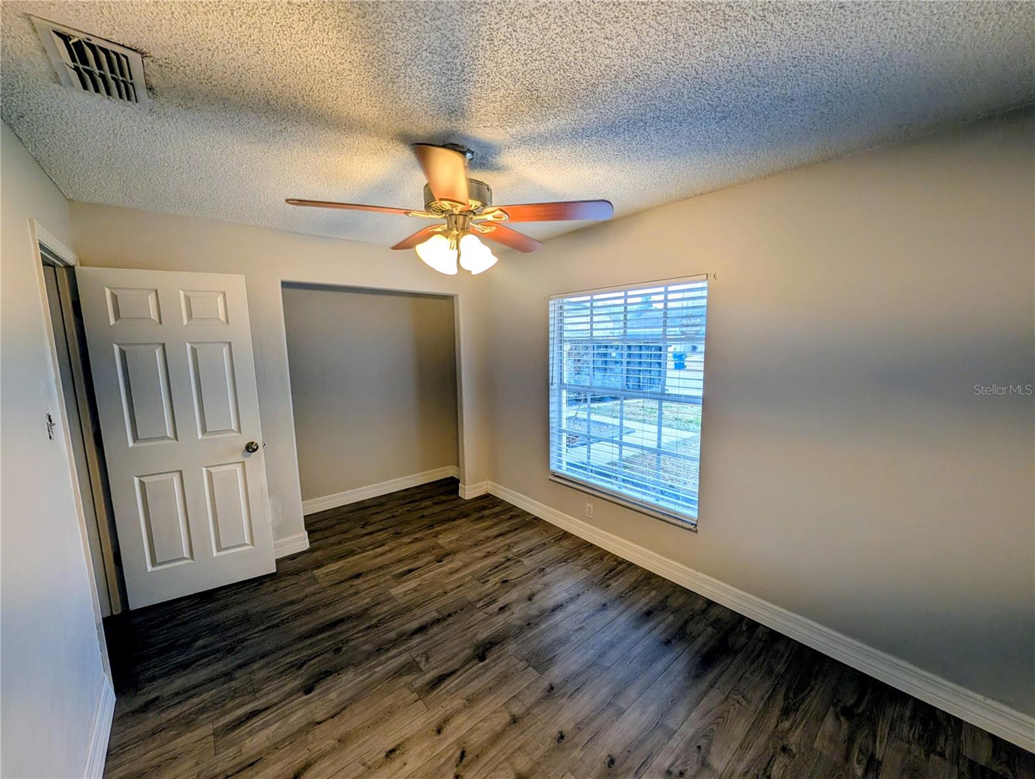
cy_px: 390
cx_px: 518
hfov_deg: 110.5
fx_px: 359
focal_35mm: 12
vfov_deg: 94.6
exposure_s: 1/164
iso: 46
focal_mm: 2.02
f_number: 1.7
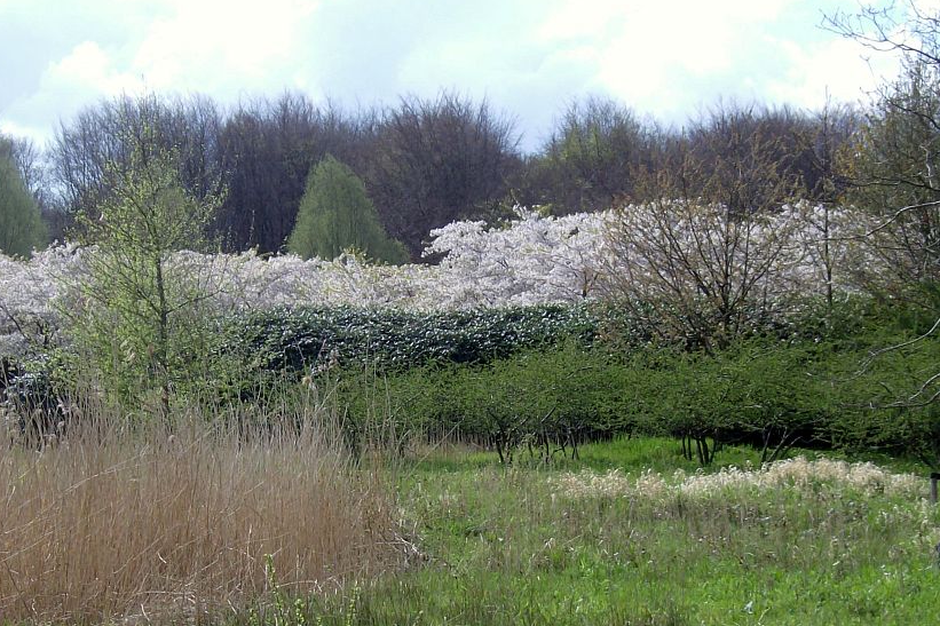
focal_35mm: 110
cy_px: 404
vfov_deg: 12.4
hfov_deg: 18.6
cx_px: 392
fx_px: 2871
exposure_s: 1/280
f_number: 6.9
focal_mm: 14.1
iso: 100
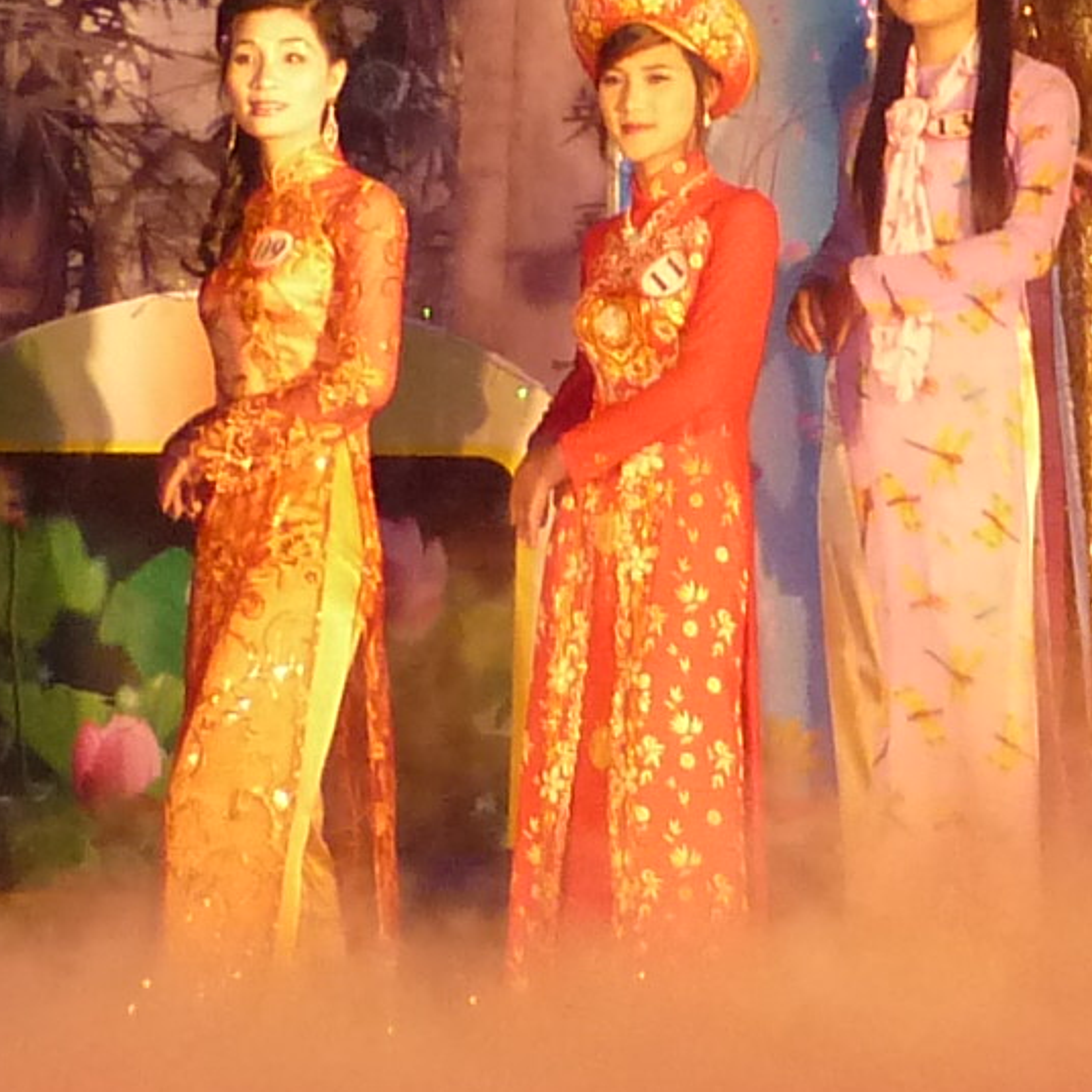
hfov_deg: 11.3
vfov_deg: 11.2
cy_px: -381
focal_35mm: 152
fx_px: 5425
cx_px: 1165
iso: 320
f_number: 2.8
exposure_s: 1/30
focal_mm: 5.5
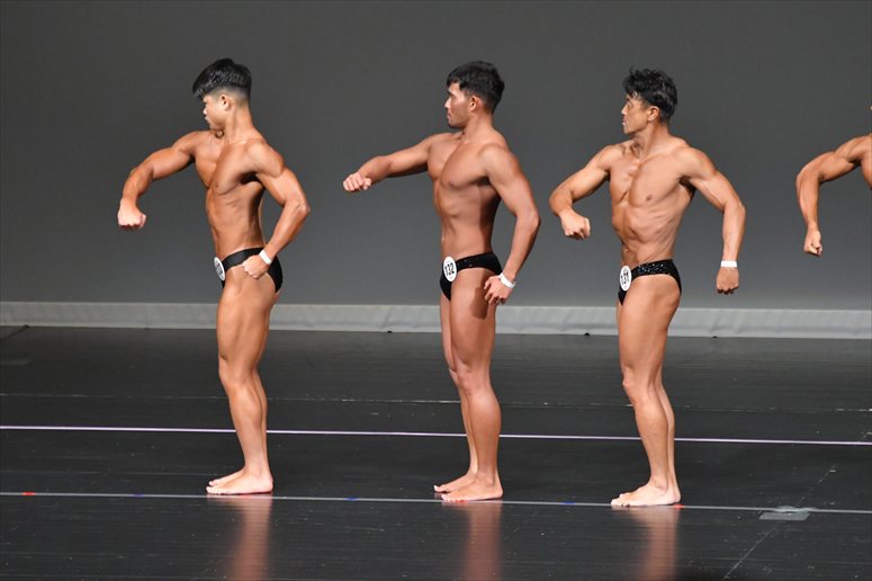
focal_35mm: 300
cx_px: 436
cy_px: 290
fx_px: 7263
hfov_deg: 6.9
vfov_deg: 4.6
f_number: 5.6
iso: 5000
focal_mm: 200
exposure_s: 1/400
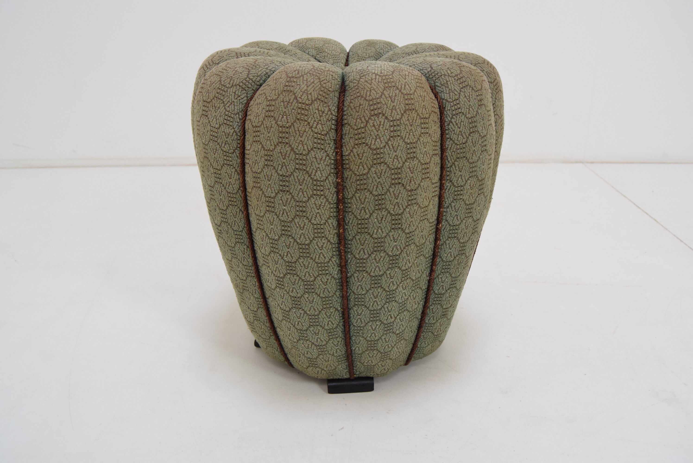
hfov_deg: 61.9
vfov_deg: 43.7
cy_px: 232
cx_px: 346
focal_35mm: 30
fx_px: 578
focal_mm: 20
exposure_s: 1/125
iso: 1600
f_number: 5.6
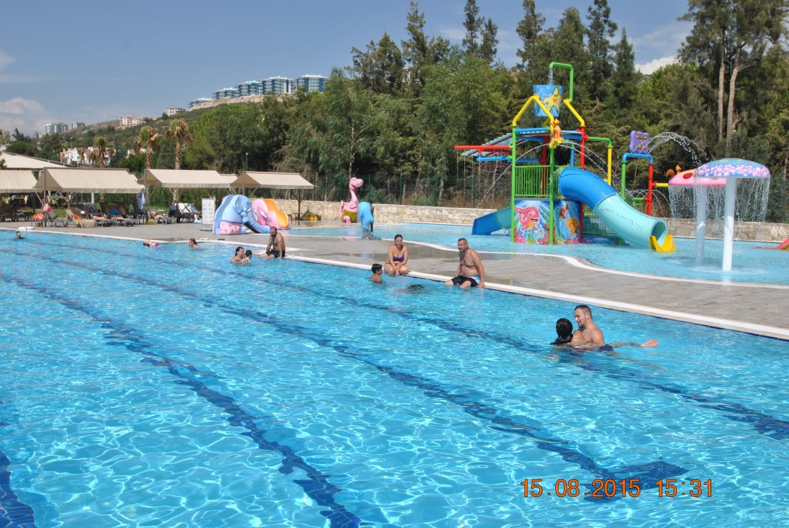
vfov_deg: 37.0
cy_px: 264
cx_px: 394
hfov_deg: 53.1
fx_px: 790
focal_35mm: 36
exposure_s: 1/320
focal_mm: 24
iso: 100
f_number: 9
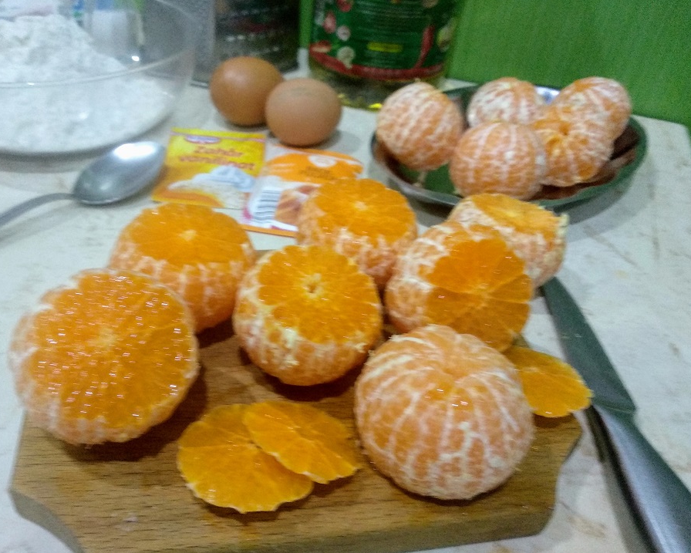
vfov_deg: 50.0
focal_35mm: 29
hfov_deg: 60.2
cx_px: 299
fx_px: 593
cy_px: 292
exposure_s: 1/17
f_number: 2.2
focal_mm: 3.81
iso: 1000
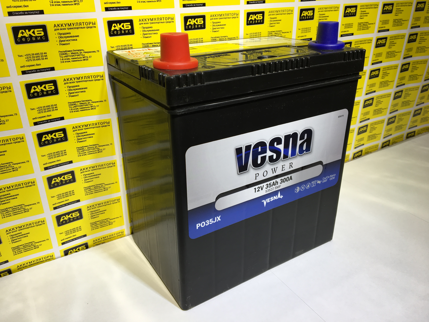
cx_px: 214
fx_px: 359
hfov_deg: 61.7
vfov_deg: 48.2
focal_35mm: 29
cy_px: 161
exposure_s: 1/100
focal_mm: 4.15
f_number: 2.2
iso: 25
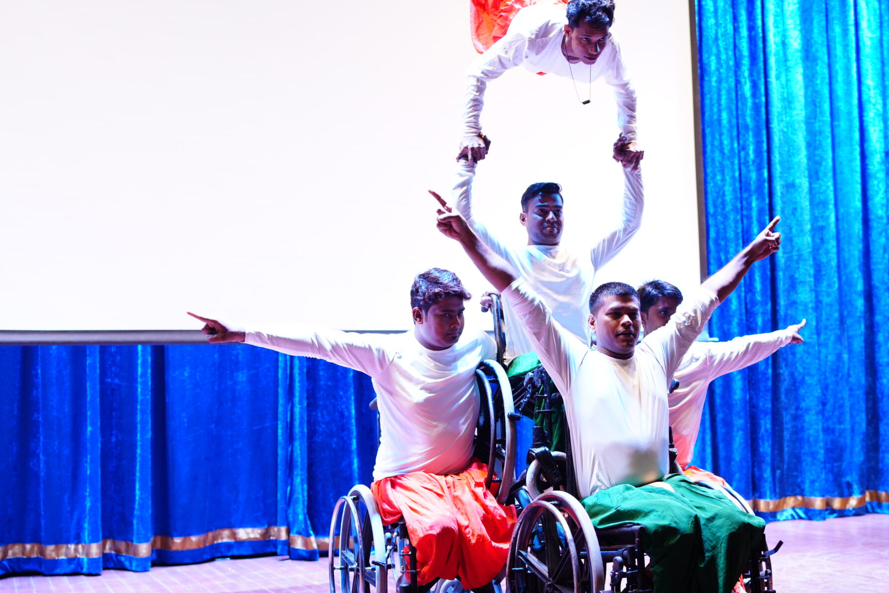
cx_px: 536
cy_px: 335
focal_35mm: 50
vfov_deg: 27.0
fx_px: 1235
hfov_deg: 39.4
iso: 1000
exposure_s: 1/160
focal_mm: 35
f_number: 2
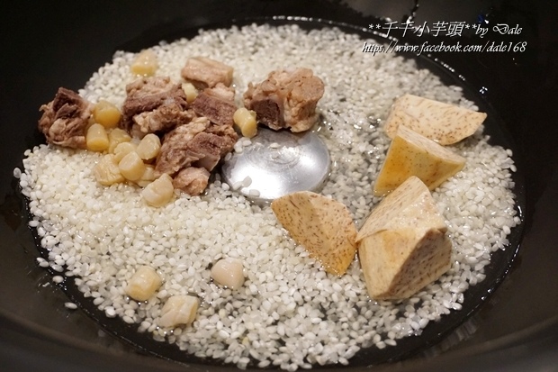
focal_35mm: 45
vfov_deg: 29.8
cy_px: 186
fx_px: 697
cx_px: 279
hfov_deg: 43.6
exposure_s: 1/60
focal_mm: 30
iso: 2000
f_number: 5
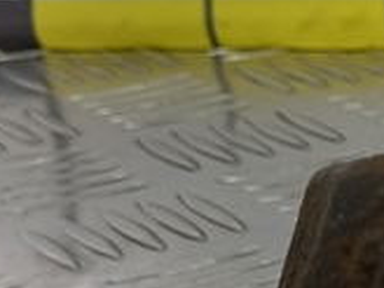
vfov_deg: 9.9
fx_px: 1597
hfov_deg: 10.8
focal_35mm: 144
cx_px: 1021
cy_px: 461
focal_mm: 4.11
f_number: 1.6
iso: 88
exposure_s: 1/100
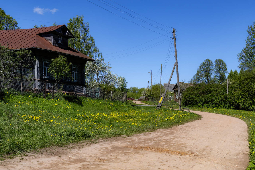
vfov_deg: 26.9
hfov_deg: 39.6
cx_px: 128
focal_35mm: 50
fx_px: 354
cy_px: 85
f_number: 11
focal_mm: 50
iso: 250
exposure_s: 1/500
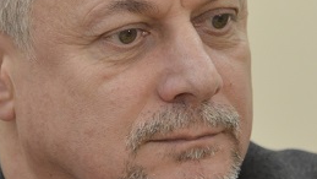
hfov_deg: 4.5
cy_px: 37
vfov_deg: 2.5
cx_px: 130
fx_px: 4037
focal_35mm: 480
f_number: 5.6
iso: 2500
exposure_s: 1/60
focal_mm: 145
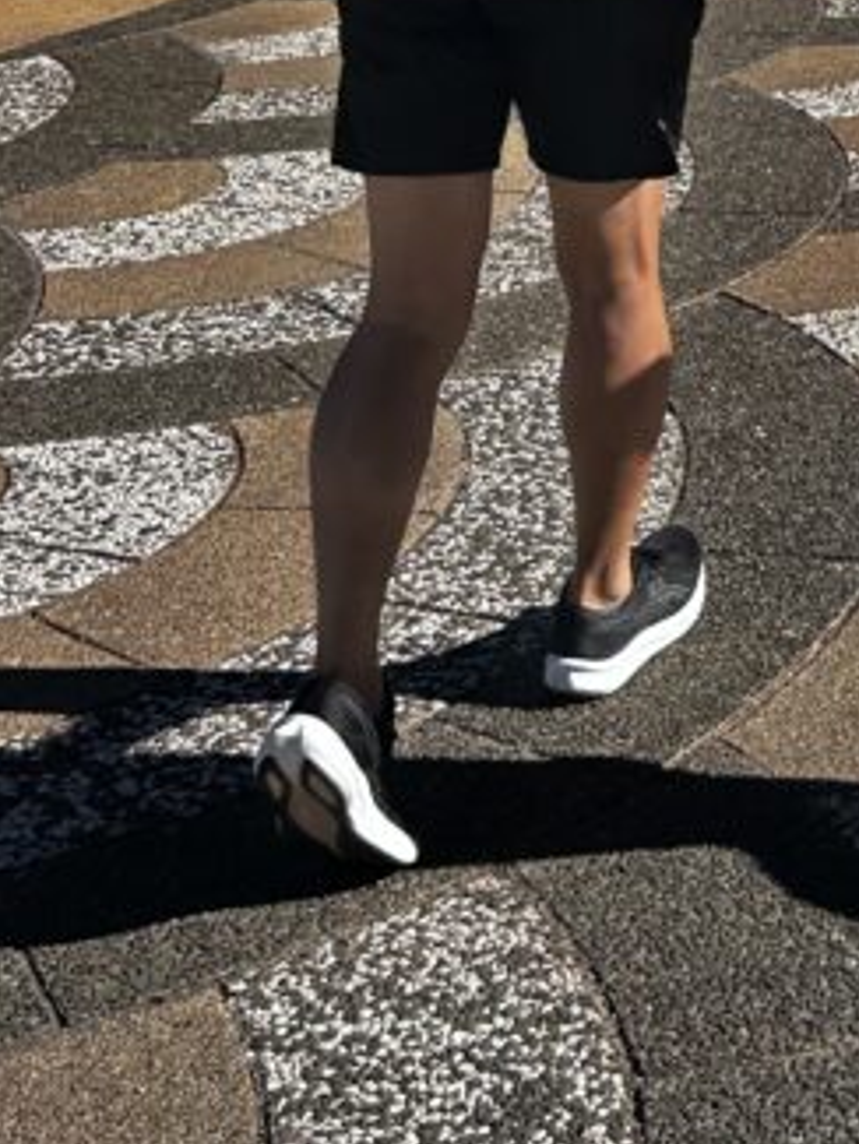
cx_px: 1112
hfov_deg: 17.0
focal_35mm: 82
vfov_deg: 23.1
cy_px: 60
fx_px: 2711
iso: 50
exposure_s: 1/2841
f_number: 1.5
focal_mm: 5.7
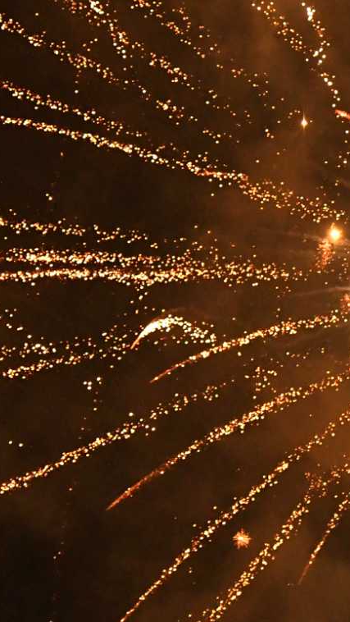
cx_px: 558
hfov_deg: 4.1
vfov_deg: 7.3
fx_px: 4895
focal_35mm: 297
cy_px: 310
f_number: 3.2
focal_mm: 70
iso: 4000
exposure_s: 1/160
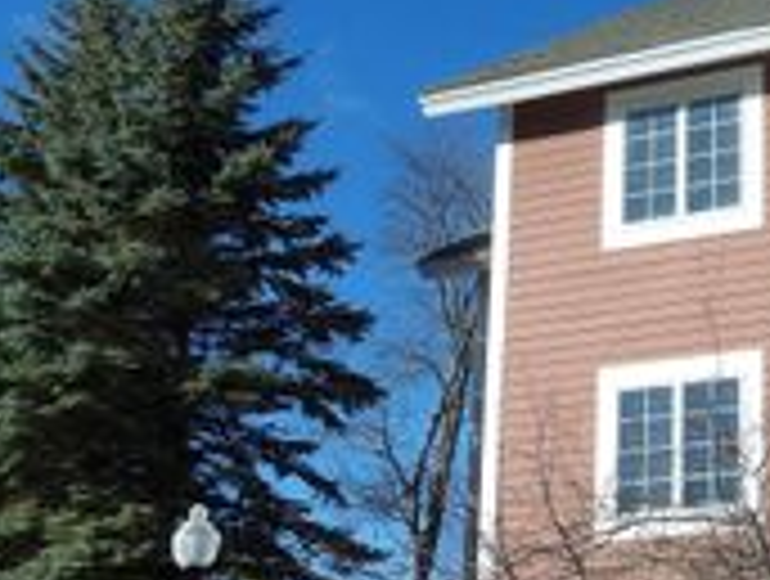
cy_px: 317
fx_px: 1560
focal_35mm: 70
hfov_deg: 25.4
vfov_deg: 21.1
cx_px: 883
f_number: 4.6
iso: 100
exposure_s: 1/628
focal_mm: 4.3
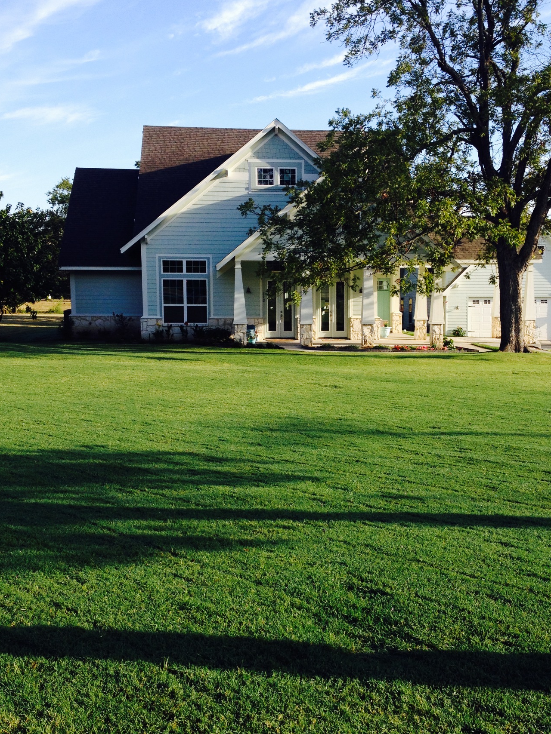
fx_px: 891
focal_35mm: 42
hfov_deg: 34.3
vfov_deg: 44.8
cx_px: 311
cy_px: 372
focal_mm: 4.28
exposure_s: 1/649
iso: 50
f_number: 2.4
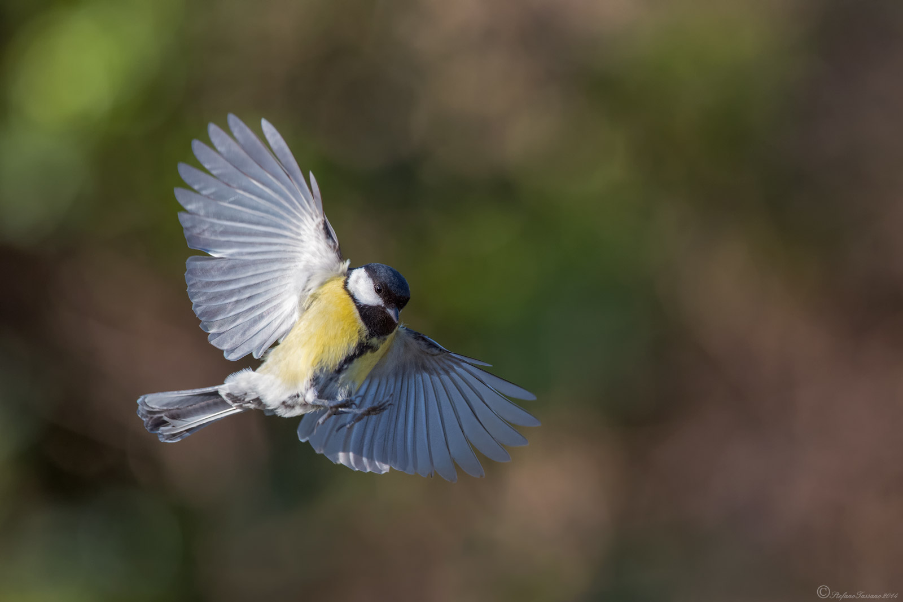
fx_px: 12546
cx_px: 452
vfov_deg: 2.8
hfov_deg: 4.1
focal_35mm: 500
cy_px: 301
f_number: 8
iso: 1800
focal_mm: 500
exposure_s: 1/2000
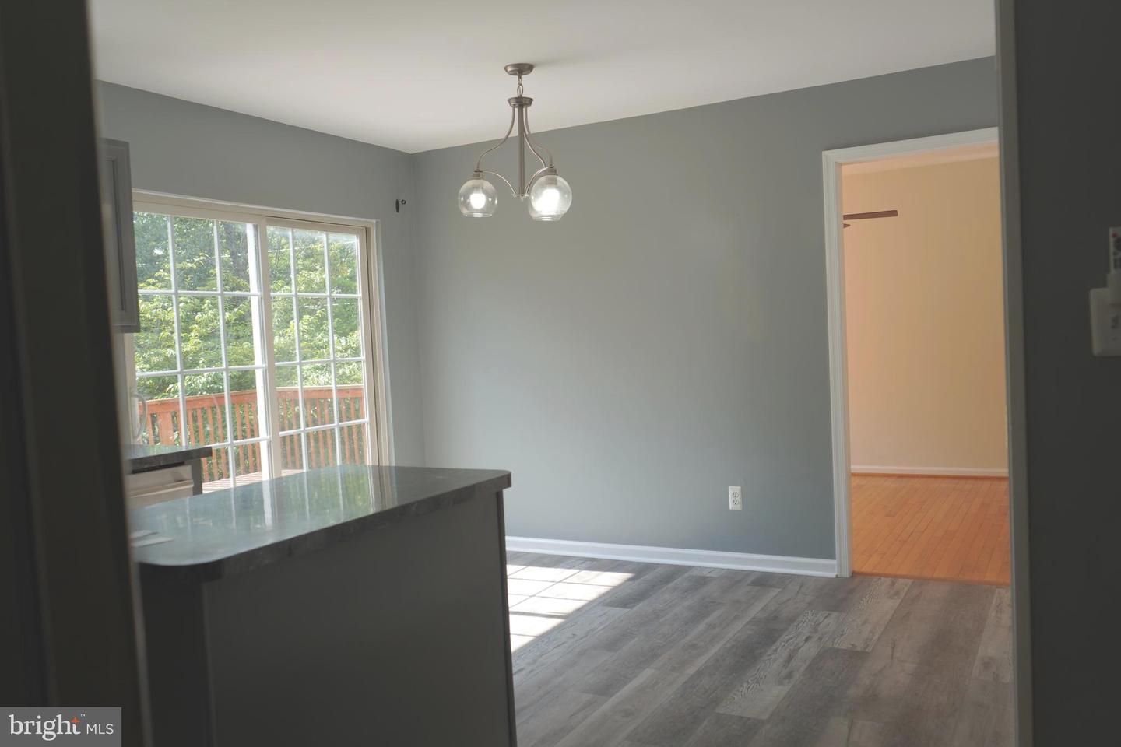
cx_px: 560
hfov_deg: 63.7
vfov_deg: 45.0
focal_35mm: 29
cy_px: 374
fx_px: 903
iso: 100
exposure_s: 1/160
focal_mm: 29
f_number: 4
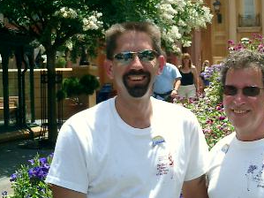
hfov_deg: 24.8
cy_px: 103
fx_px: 587
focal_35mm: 77
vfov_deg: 19.1
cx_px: 220
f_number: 3.2
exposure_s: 1/1250
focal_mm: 7.5
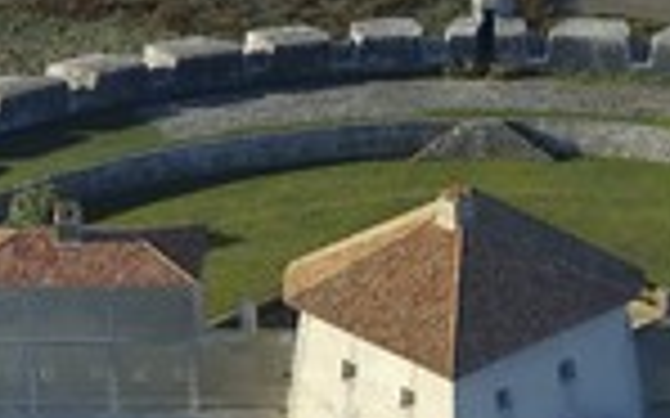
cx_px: 492
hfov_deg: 3.6
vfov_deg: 2.3
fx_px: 10631
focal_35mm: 582
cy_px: 396
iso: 100
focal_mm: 135
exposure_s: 1/500
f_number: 5
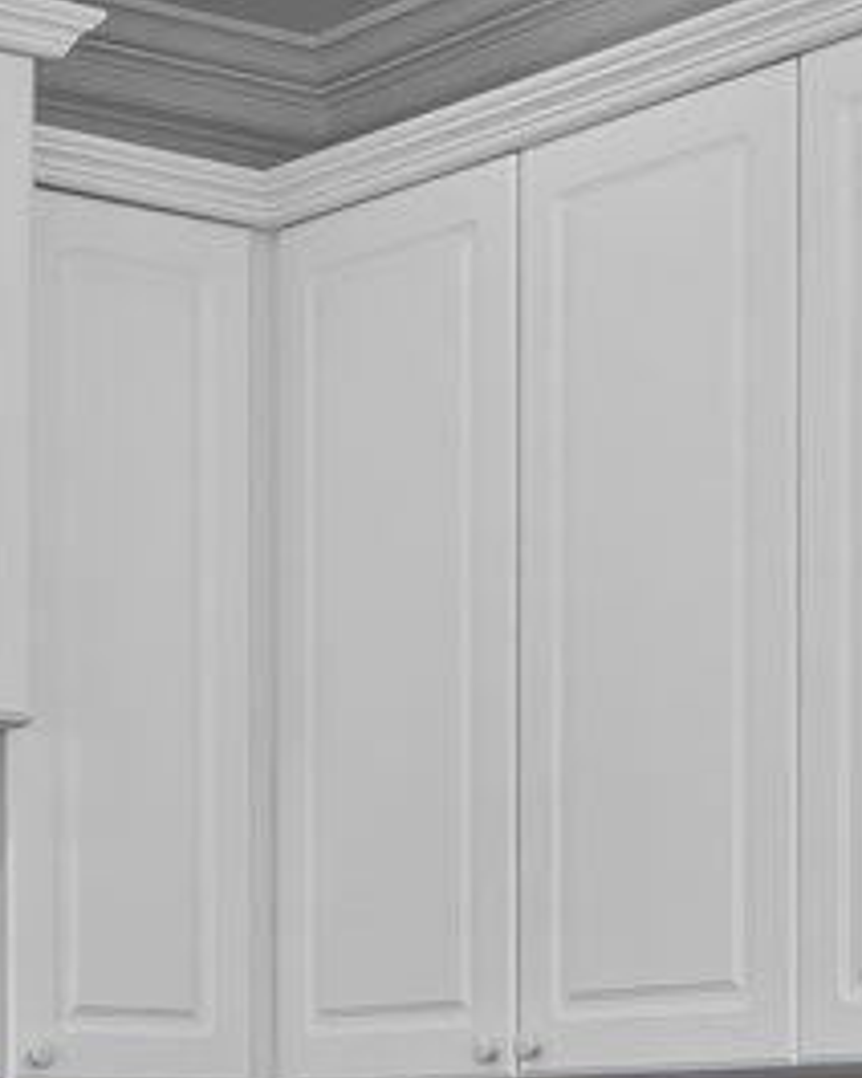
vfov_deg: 16.1
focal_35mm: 116
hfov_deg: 13.3
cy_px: 1206
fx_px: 3699
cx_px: 407
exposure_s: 1/13
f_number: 4
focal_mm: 16
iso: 320
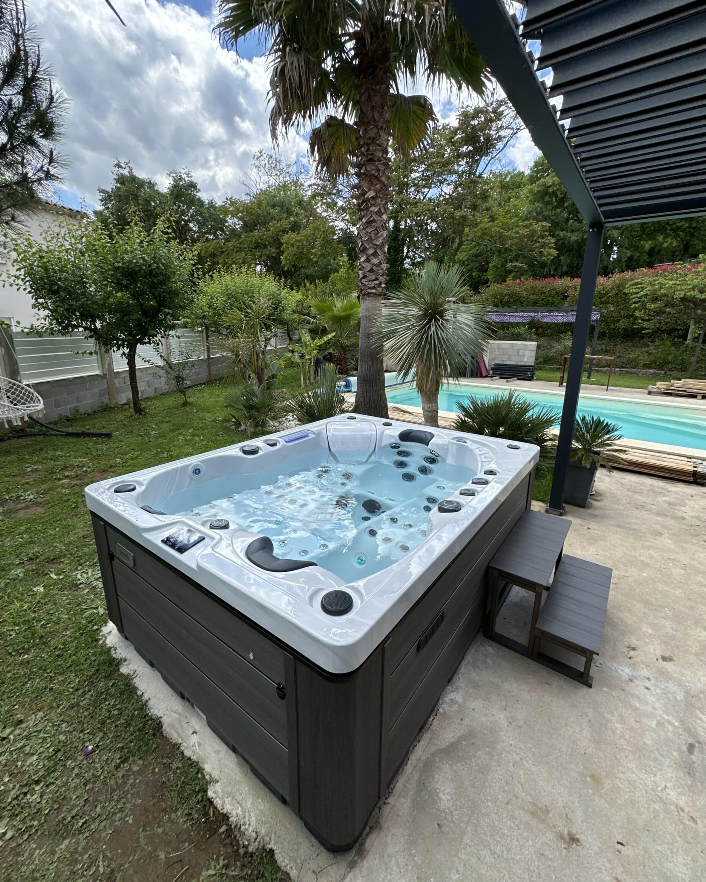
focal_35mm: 15
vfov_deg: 96.7
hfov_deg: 84.0
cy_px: 424
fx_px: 392
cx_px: 361
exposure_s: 1/882
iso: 40
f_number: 2.2
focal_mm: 2.22
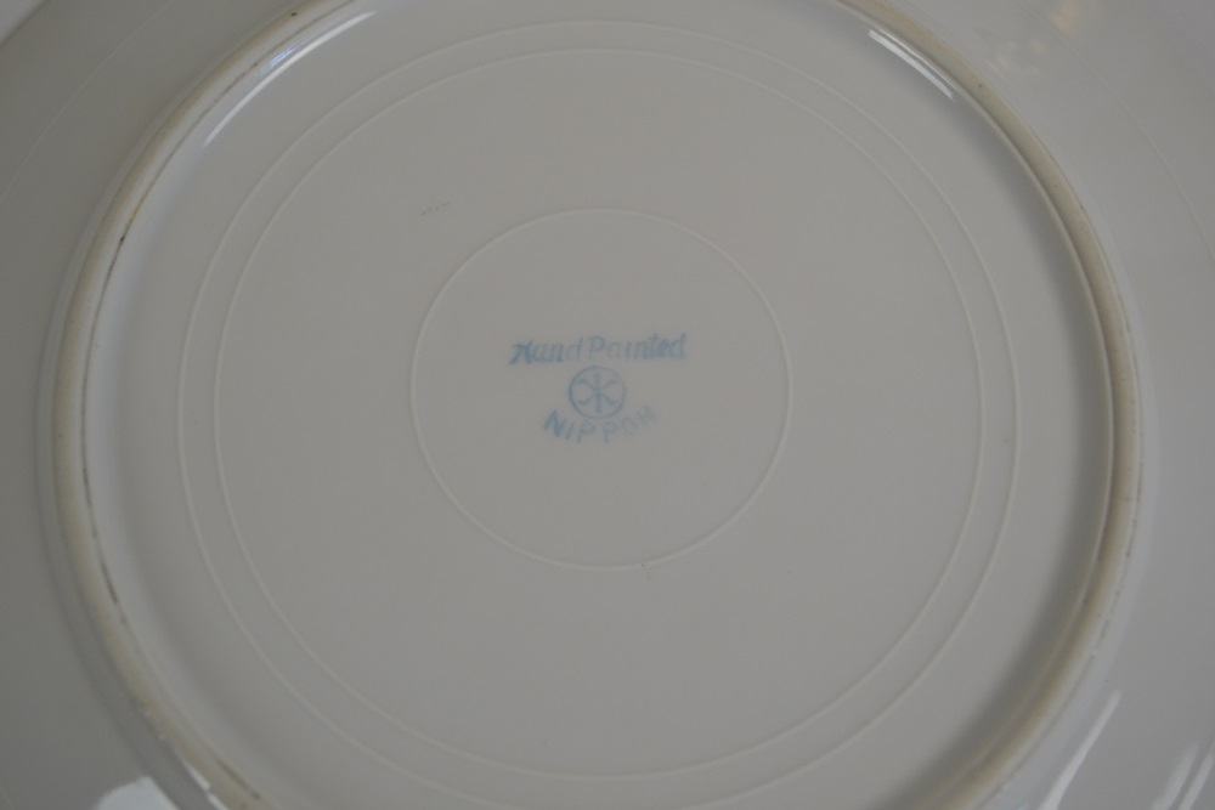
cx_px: 608
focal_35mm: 45
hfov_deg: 43.6
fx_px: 1519
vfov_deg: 29.9
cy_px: 405
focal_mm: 30
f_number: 4.5
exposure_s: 1/80
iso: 400
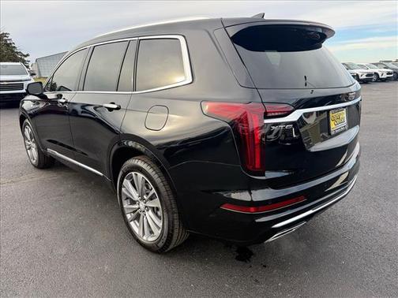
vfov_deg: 56.8
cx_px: 199
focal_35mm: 24
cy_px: 149
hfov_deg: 71.6
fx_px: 276
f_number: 1.78
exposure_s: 1/1046
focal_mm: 6.76
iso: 100
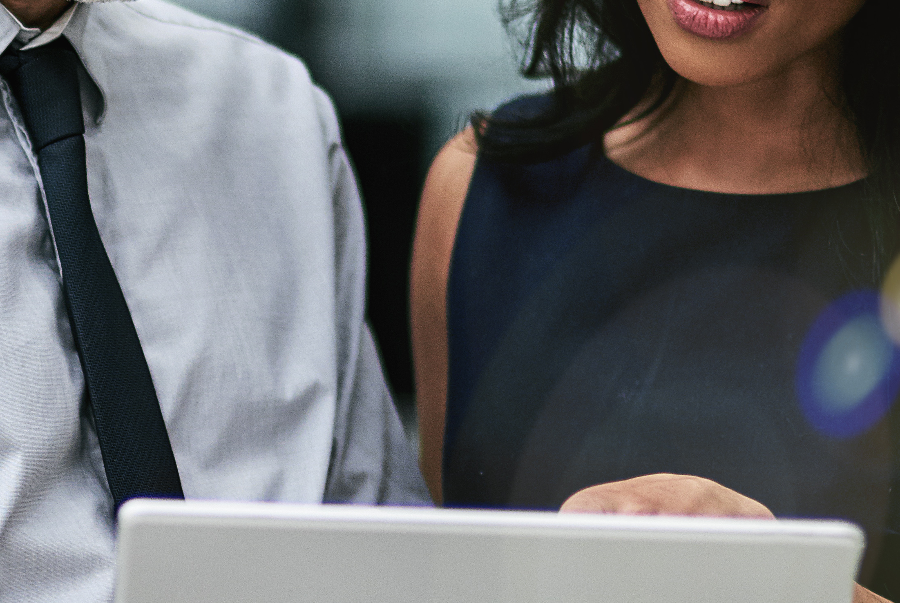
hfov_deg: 7.2
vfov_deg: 4.9
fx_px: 7112
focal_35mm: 284
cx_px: 31
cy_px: 330
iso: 400
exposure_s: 1/320
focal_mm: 85
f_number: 1.6
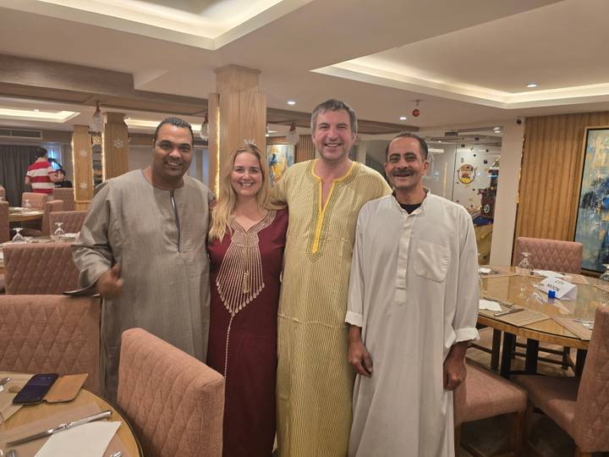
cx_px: 304
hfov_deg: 73.9
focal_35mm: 23
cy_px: 228
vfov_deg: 58.9
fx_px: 405
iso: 80
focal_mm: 6.3
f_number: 1.7
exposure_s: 1/53
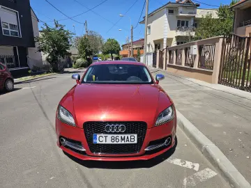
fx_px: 167
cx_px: 126
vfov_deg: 58.9
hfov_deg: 73.9
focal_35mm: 23
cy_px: 94
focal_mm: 6.3
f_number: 1.7
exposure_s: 1/900
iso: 10
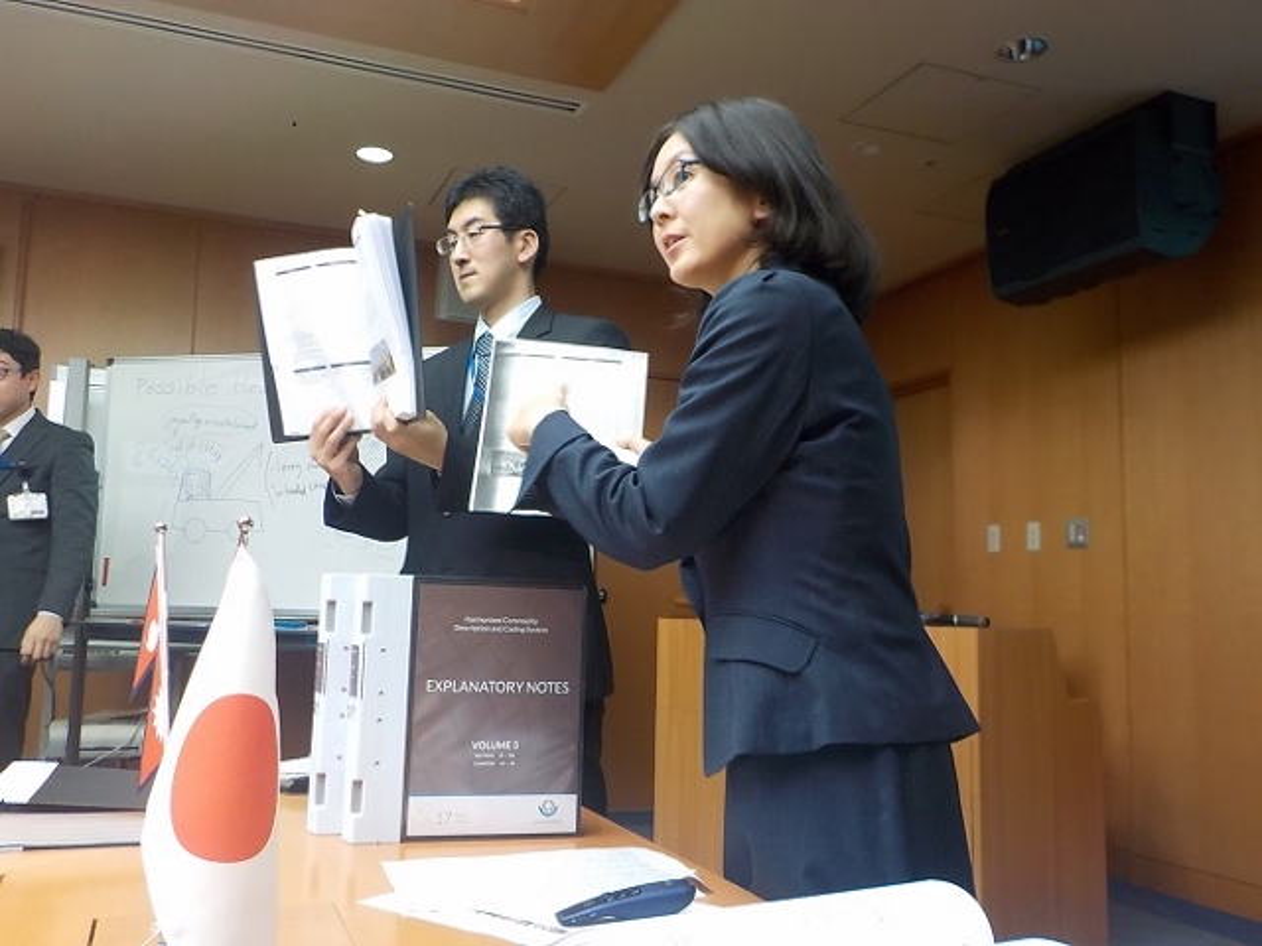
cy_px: 473
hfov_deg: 60.0
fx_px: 1094
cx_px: 631
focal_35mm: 30
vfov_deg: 46.8
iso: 220
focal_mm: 4.1
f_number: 3.3
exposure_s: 1/30
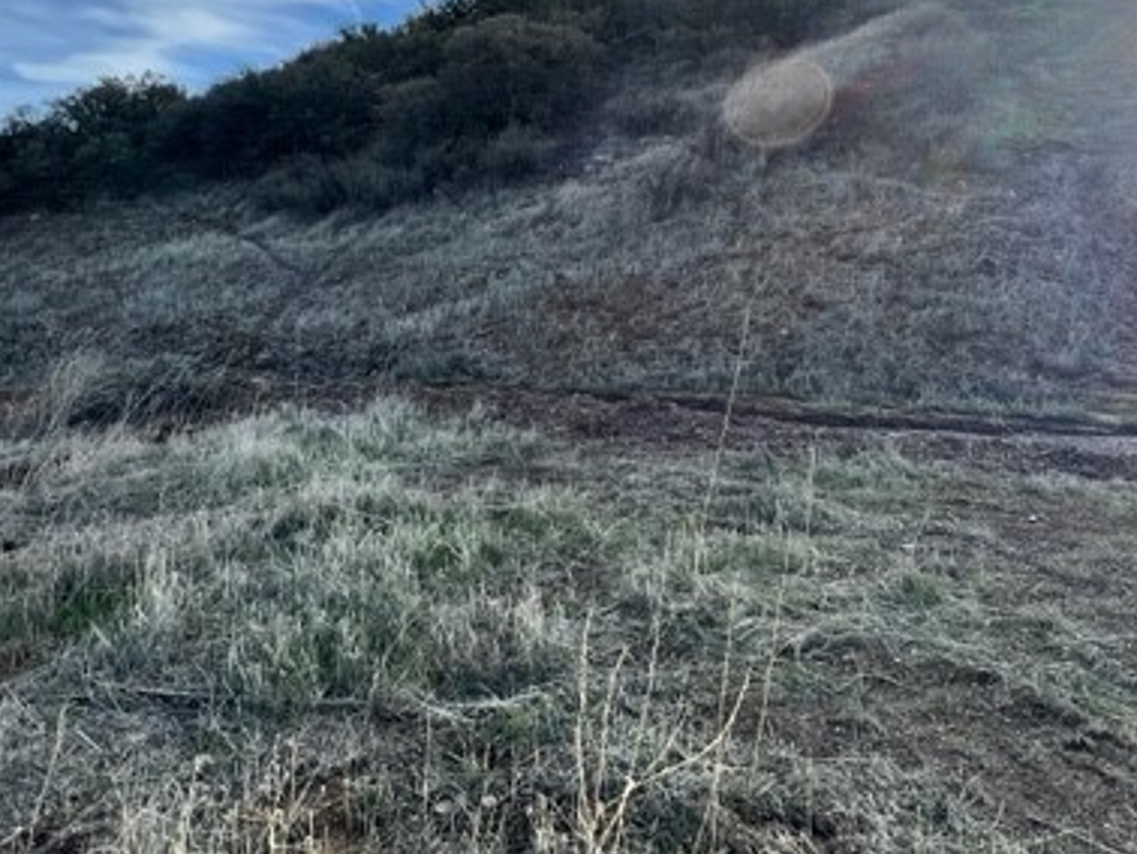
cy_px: 183
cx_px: 581
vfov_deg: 57.1
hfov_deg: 76.3
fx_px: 723
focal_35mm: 22
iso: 32
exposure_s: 1/732
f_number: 1.8
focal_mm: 1.57
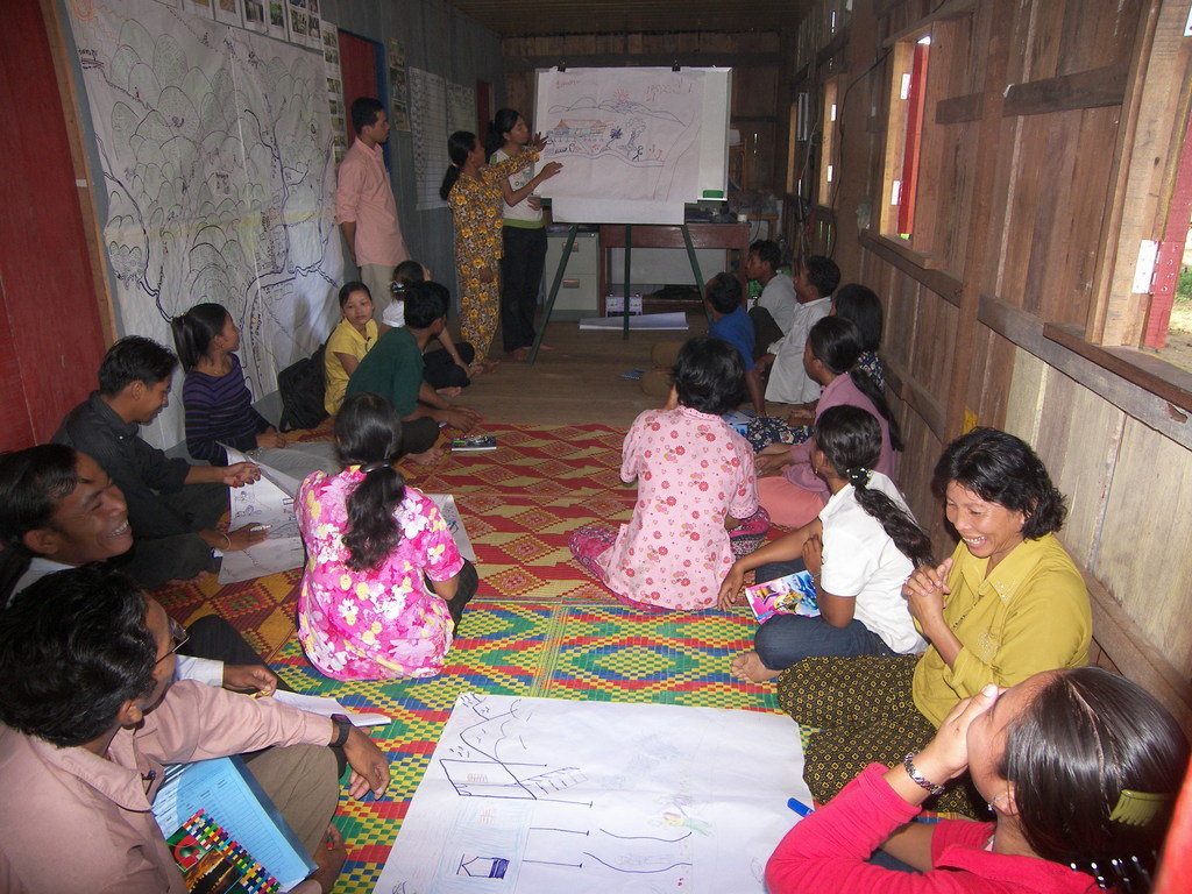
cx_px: 596
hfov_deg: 71.6
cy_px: 447
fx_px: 826
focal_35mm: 24
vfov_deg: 56.8
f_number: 2.8
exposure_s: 1/30
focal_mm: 5
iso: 125
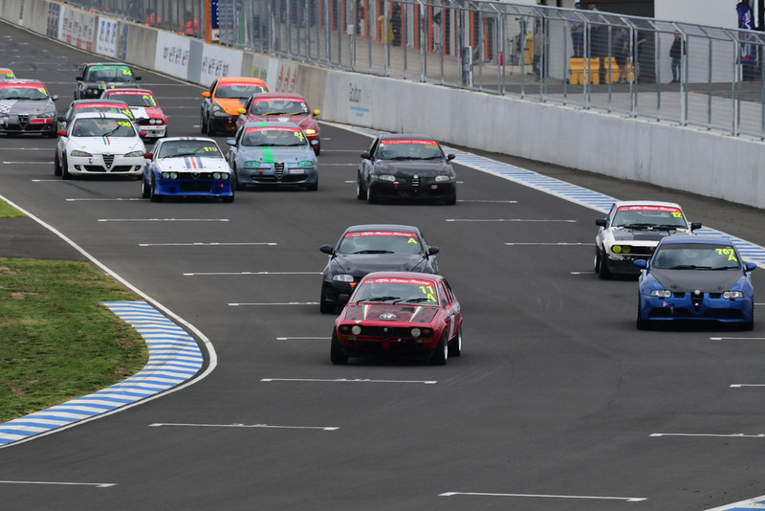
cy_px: 256
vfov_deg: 2.4
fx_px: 12116
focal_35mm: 570
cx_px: 382
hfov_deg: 3.6
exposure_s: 1/640
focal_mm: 380
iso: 320
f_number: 10
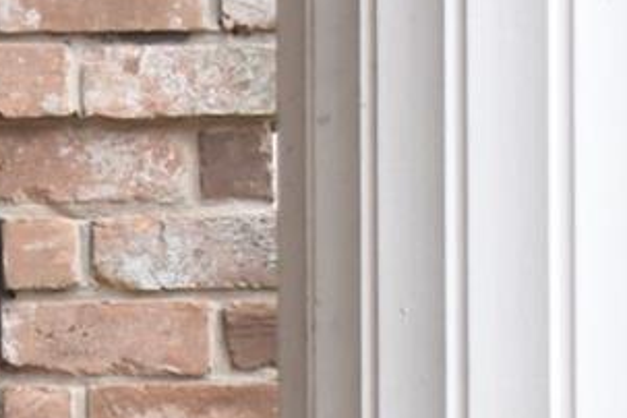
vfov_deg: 3.5
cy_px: 1125
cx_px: -1057
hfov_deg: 5.1
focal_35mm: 385
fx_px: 6705
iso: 400
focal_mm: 38
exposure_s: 1/60
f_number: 7.1
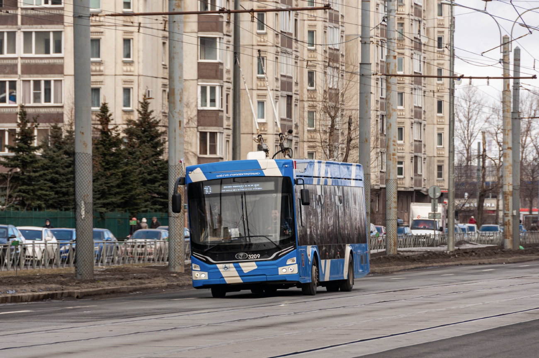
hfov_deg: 6.9
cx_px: 270
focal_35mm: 300
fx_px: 4485
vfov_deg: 4.6
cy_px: 179
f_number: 8
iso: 200
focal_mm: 200
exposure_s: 1/320
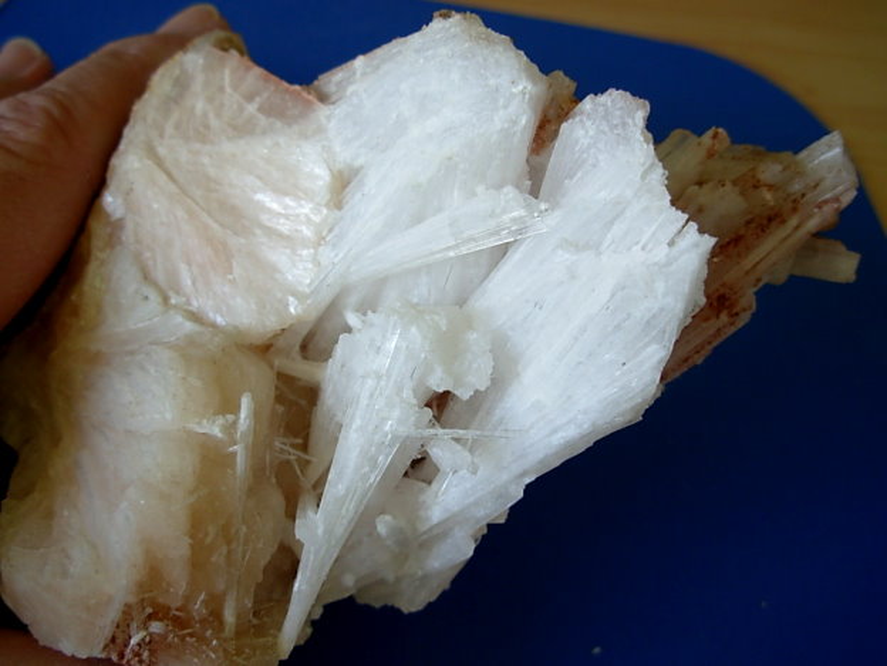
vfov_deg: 37.7
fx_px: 974
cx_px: 444
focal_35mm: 38
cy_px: 333
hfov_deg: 49.0
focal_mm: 6.3
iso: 50
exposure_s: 1/34.9
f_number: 2.9
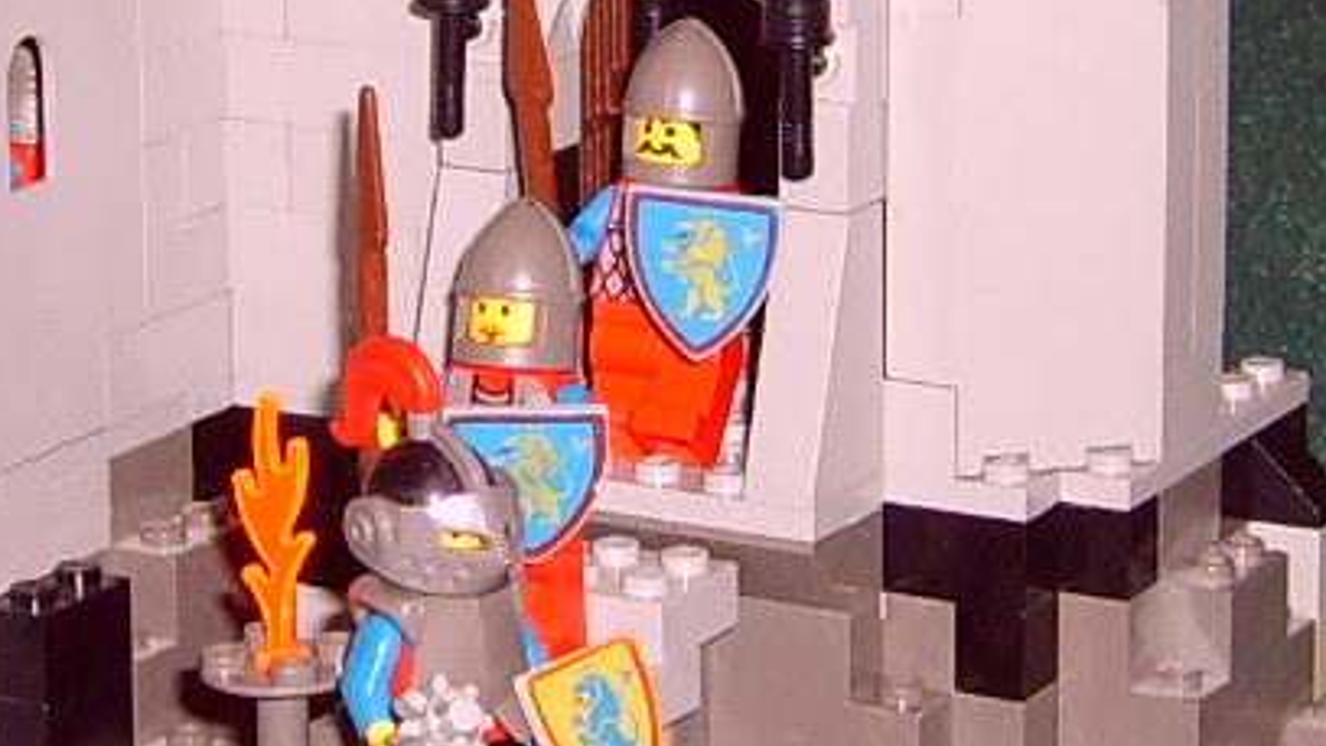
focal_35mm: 42
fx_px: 1477
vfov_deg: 28.3
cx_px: 609
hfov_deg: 48.3
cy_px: 463
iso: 100
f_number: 2.8
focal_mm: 5.8
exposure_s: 1/45
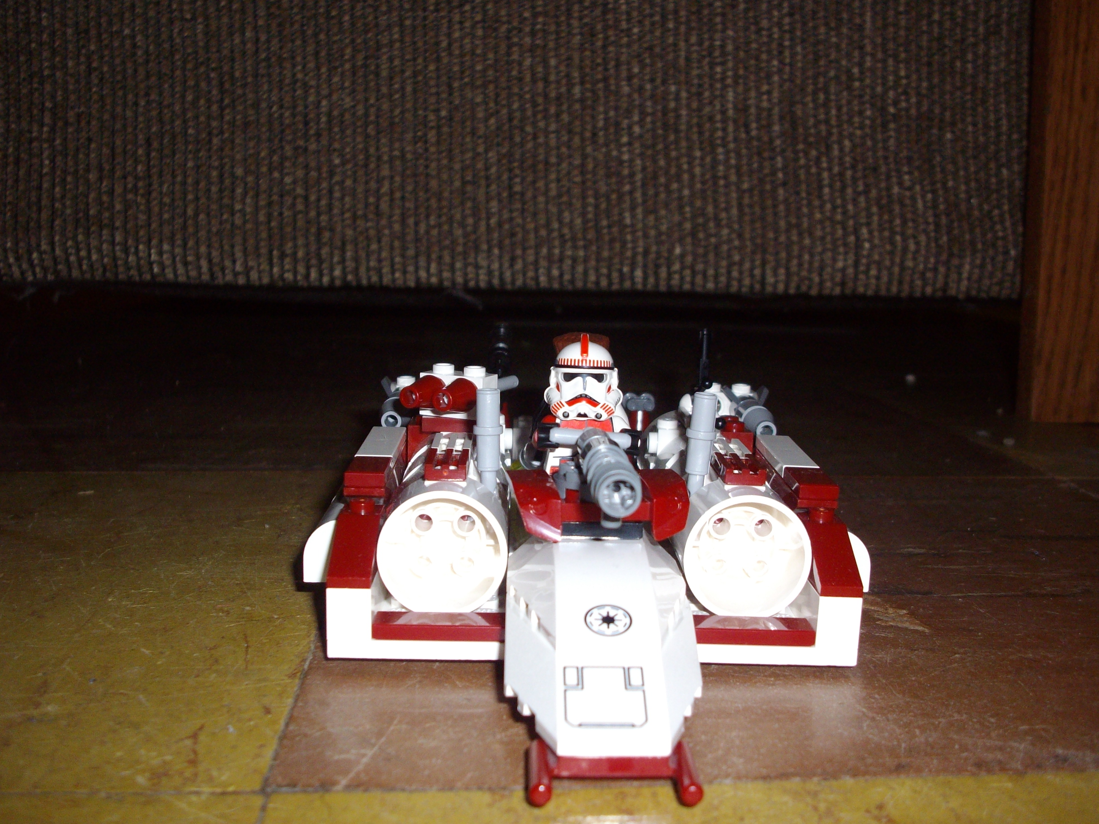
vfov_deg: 38.7
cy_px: 412
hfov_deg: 50.1
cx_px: 550
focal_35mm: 37
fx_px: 1175
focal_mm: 6.2
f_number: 2.8
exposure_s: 1/50
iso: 160
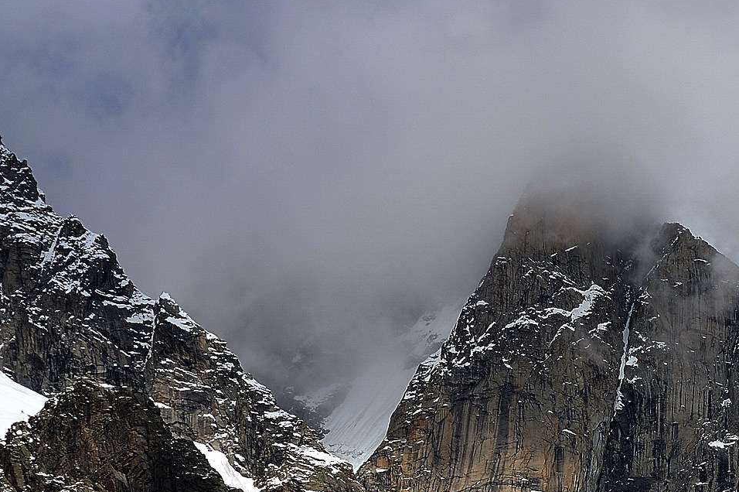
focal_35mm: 246
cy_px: 414
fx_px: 5046
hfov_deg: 8.3
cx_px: 765
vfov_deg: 5.6
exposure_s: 1/1600
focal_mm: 98
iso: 320
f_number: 11
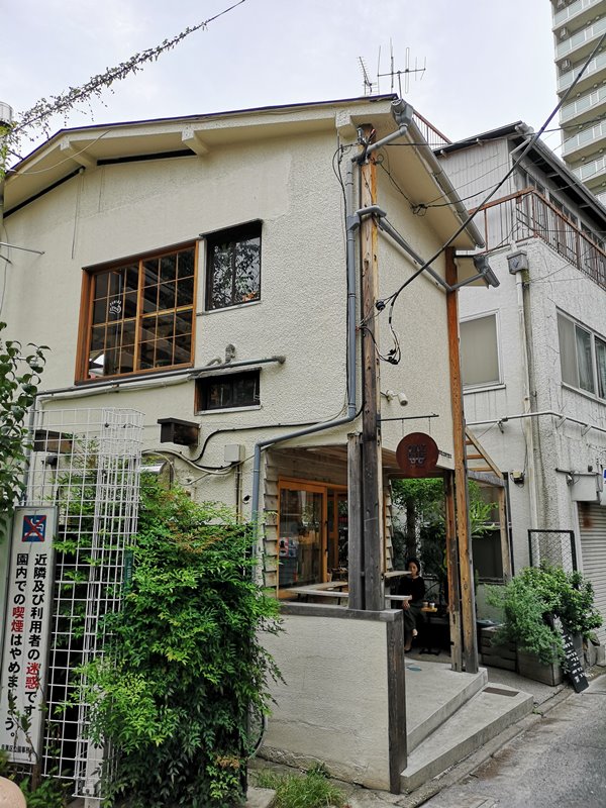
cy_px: 404
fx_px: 630
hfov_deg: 51.4
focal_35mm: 27
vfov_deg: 65.3
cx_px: 303
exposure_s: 1/453
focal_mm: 3.95
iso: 50
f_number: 1.8
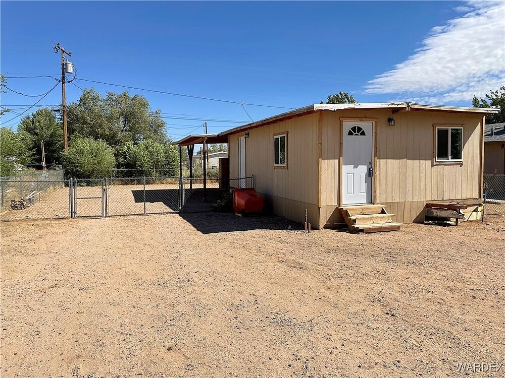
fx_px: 379
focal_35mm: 26
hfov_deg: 67.3
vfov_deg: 53.1
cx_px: 252
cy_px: 189
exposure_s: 1/4831
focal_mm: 4.2
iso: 32
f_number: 1.6
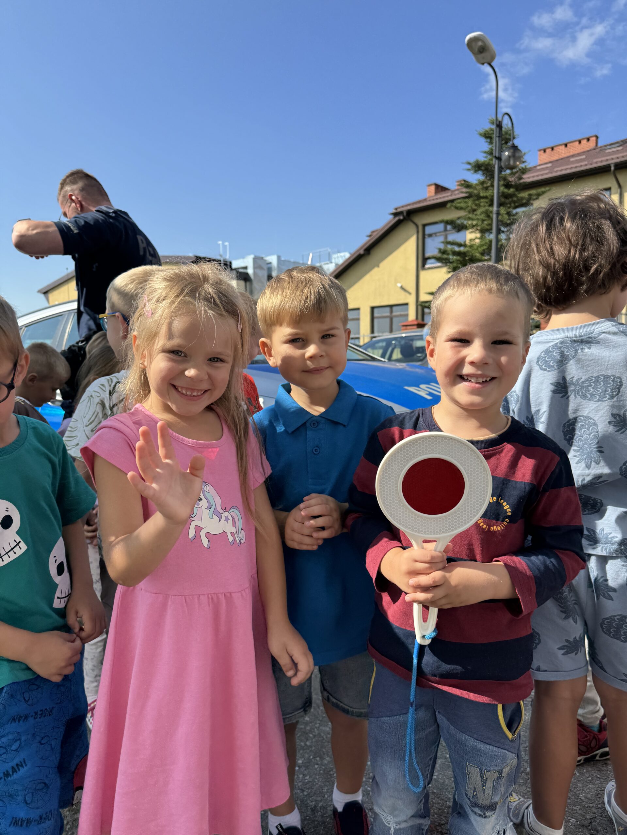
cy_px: 418
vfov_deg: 71.6
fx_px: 580
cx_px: 314
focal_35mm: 24
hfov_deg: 56.8
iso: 80
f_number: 1.78
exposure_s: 1/2959
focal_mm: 6.76
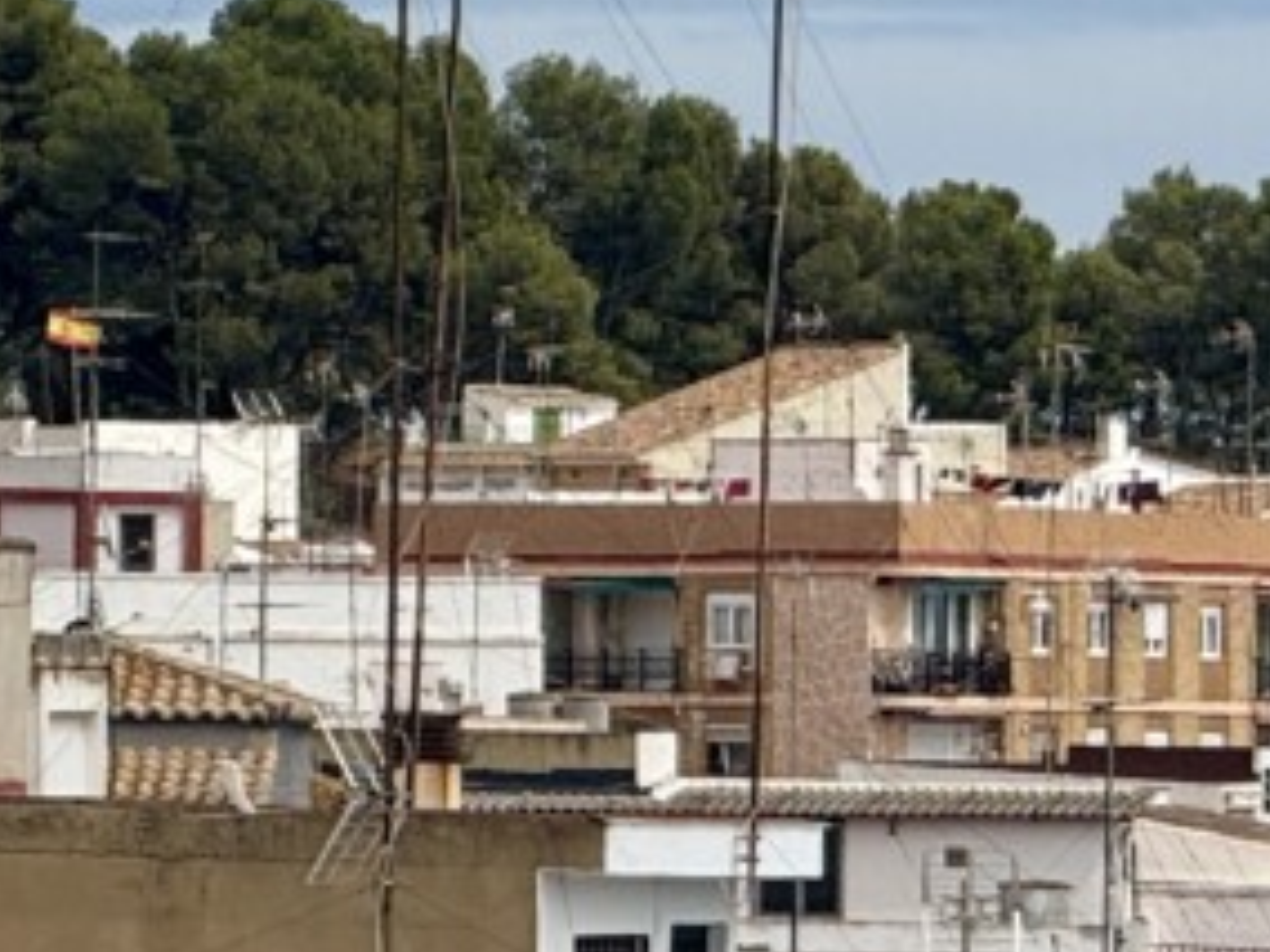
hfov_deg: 3.9
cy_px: 45
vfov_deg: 2.9
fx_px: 18601
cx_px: -1297
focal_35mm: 507
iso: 50
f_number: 2.8
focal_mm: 15.66
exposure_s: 1/2817
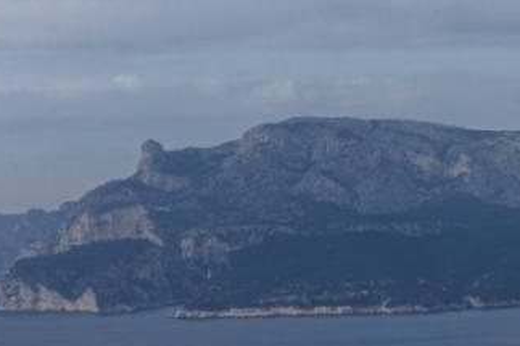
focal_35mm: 195
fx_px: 2815
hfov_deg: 10.4
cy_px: 351
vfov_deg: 7.0
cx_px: 549
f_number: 6.3
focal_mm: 25.6
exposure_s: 1/1250
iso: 200
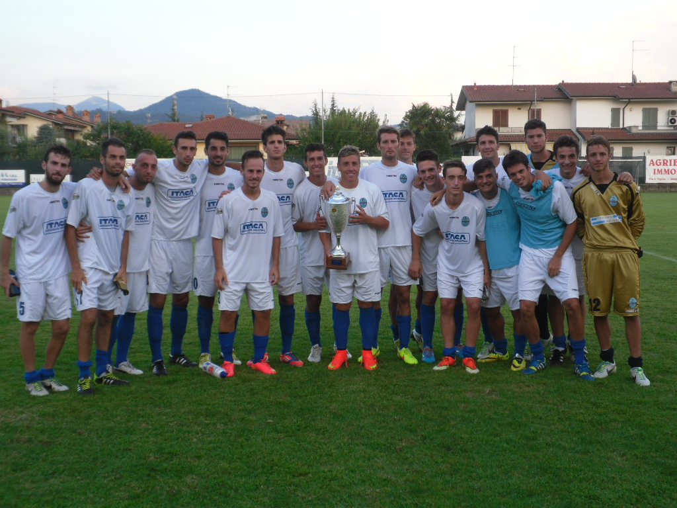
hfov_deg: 40.4
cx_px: 338
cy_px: 254
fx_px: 919
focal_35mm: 47
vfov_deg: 30.9
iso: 100
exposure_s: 1/60
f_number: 4.5
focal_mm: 8.46
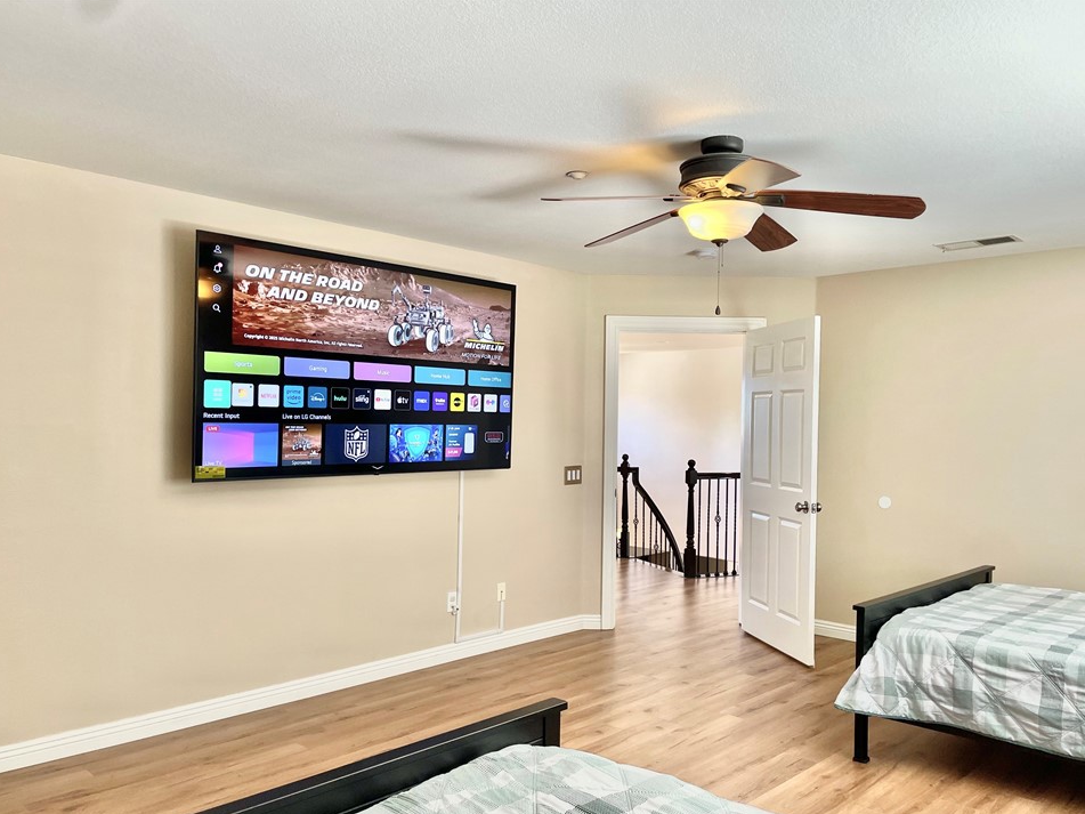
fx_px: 878
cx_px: 556
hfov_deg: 63.4
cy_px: 435
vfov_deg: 49.7
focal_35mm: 28
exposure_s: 1/120
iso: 125
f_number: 1.6
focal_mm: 4.2
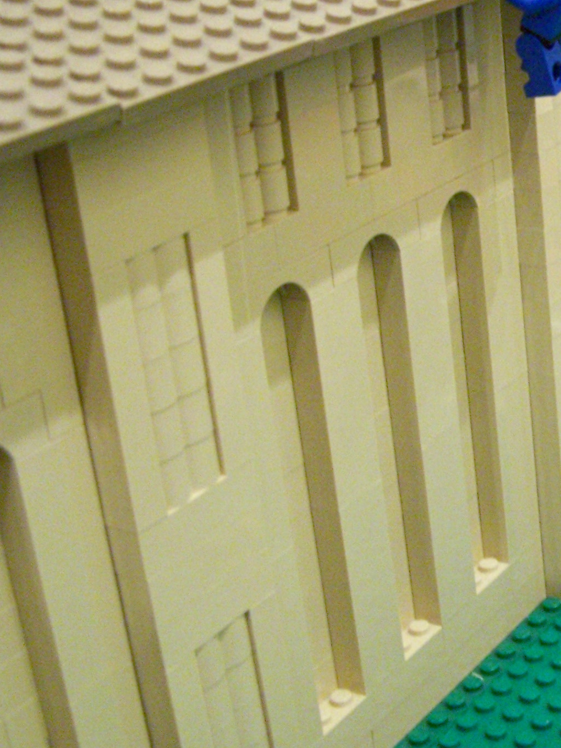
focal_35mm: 72
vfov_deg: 26.9
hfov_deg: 19.1
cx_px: 698
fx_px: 1556
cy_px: 282
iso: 400
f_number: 2.8
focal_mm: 6.3
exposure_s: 1/8
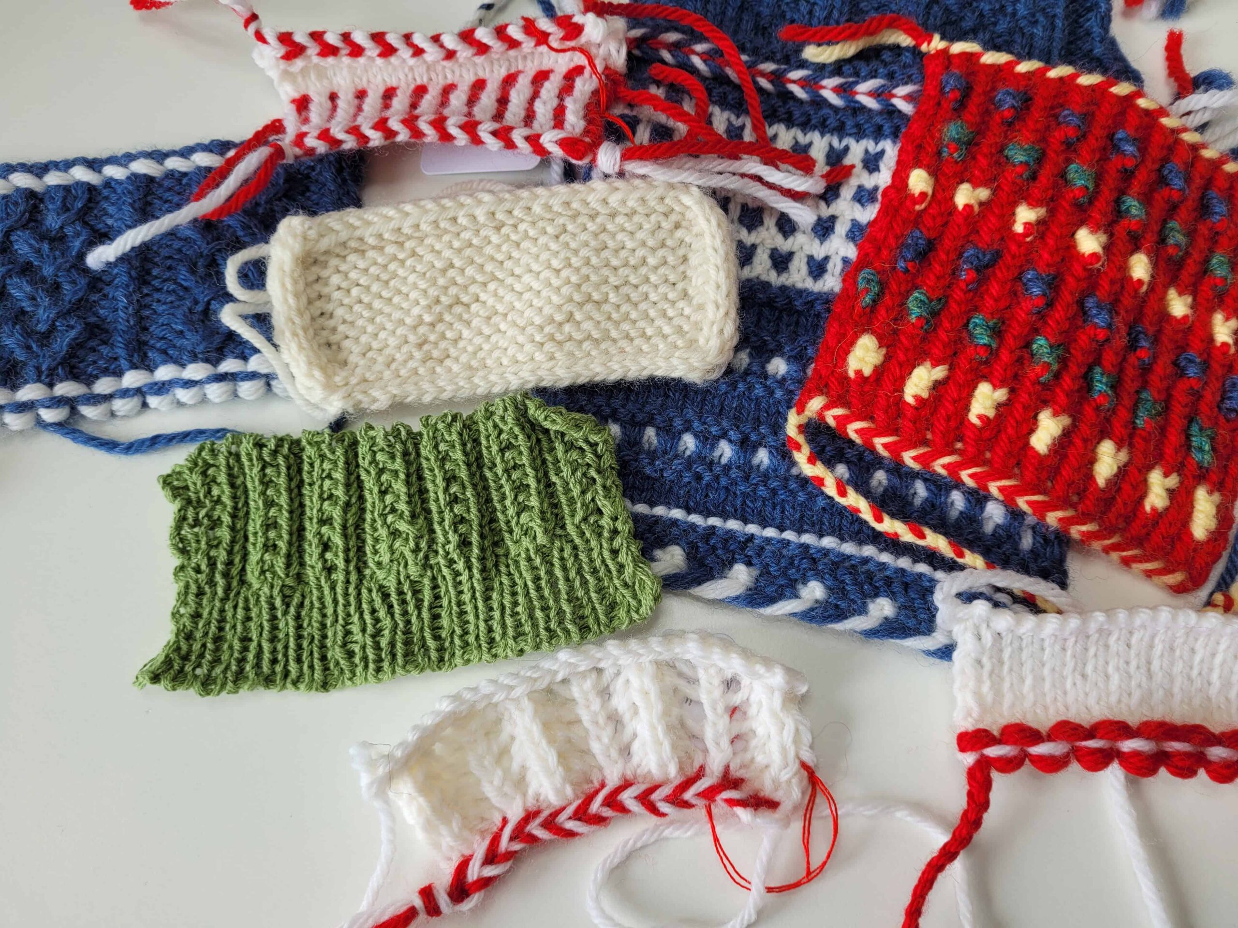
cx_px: 619
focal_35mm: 26
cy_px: 464
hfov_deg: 67.3
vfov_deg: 53.1
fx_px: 930
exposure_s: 1/152
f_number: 1.8
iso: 40
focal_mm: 5.4
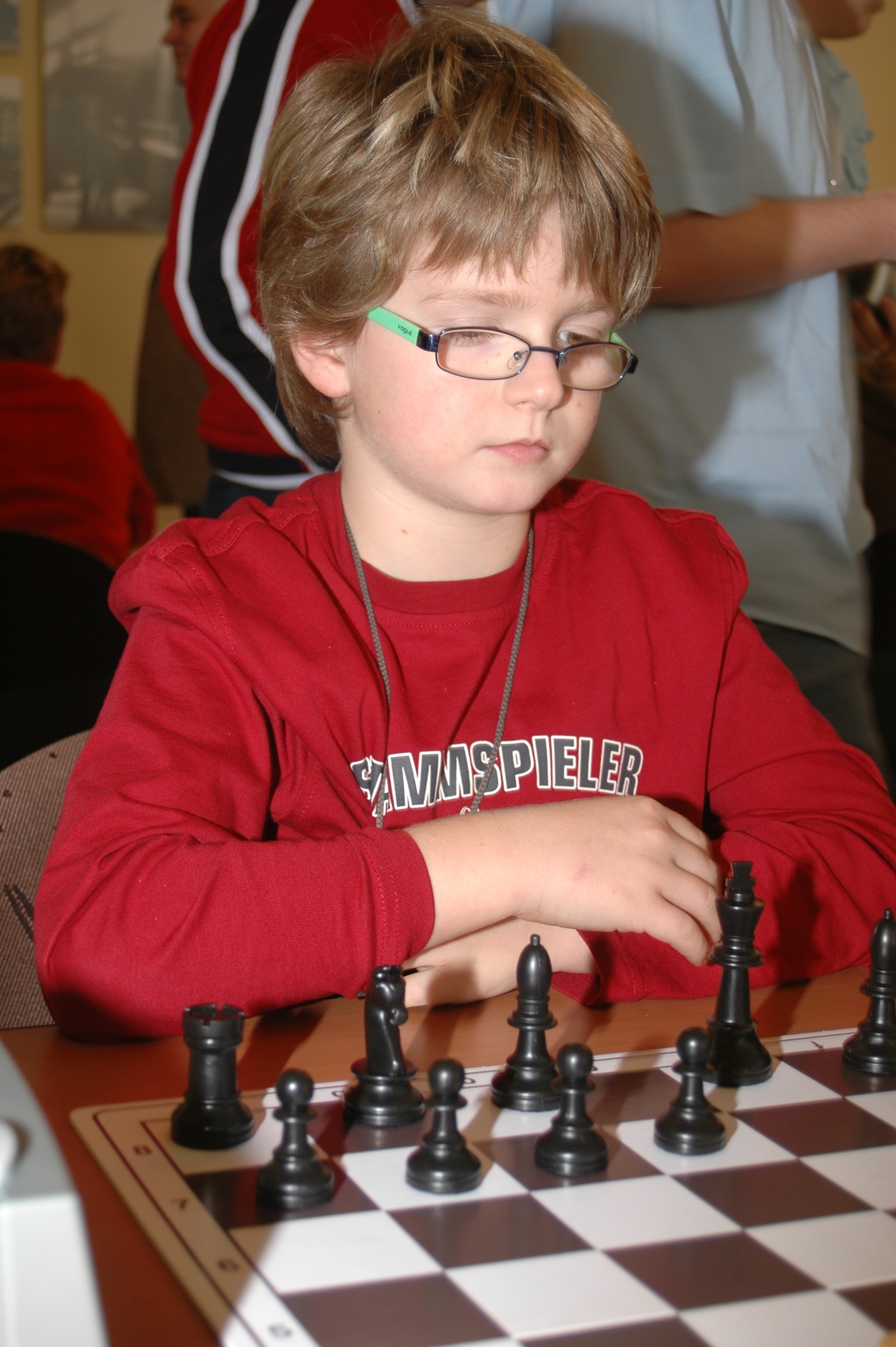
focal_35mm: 60
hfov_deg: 22.6
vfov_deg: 33.4
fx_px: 2244
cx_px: 448
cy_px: 674
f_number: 5.3
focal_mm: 40
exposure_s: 1/60
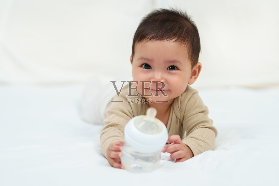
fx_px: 698
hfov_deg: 22.6
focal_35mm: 90
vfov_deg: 15.2
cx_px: 140
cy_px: 93
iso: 400
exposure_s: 1/160
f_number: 2.8
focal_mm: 90
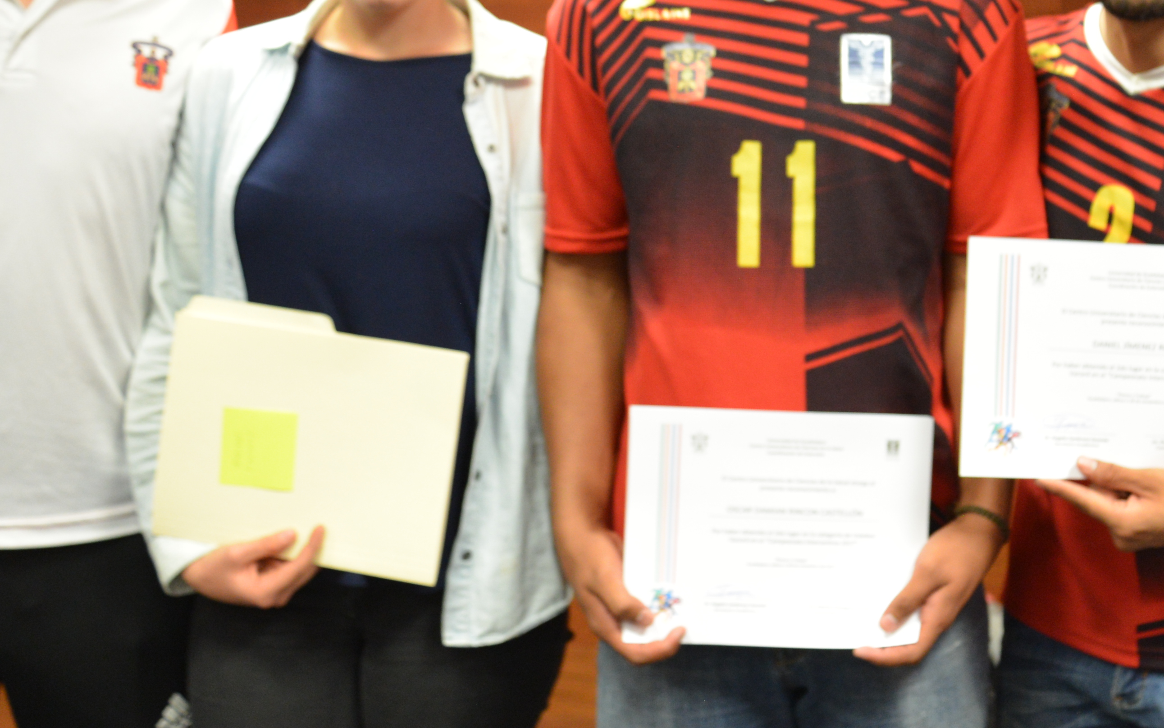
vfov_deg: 16.9
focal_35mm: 76
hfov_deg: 26.8
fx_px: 2411
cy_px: 89
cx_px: 887
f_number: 4
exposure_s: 1/30
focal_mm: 32
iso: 1600
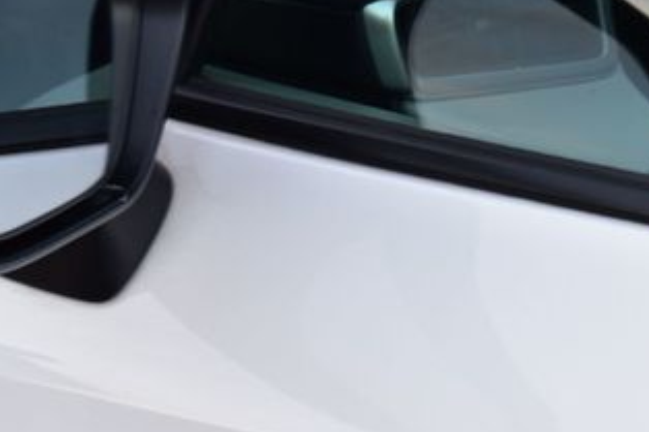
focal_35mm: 159
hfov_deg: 12.9
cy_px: 85
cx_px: 380
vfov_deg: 8.6
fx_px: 2865
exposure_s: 1/25
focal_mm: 52
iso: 400
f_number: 7.1
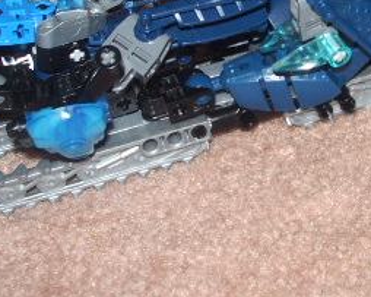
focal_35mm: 86
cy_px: 67
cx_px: 260
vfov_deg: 17.7
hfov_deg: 22.1
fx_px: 944
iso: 100
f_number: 4.3
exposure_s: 1/40
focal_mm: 5.8
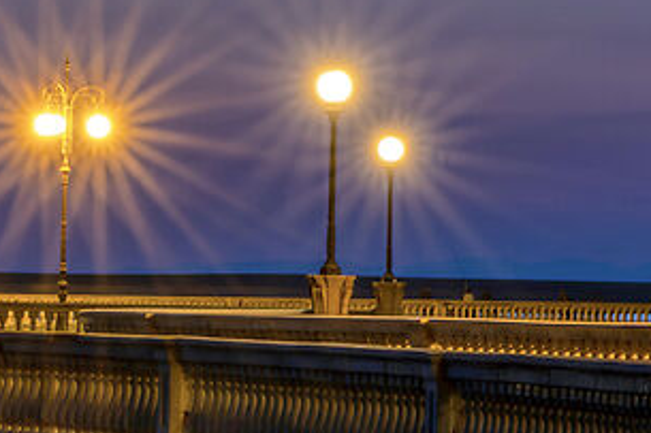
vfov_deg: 3.8
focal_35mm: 362
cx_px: -303
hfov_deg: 5.6
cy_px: 228
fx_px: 6542
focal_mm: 46
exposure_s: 20
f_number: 16
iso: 64
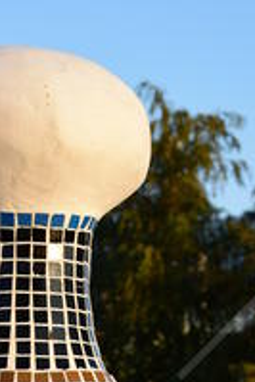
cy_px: 478
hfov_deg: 7.0
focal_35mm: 196
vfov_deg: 10.3
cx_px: 78
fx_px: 2084
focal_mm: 45
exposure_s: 1/160
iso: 100
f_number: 6.3
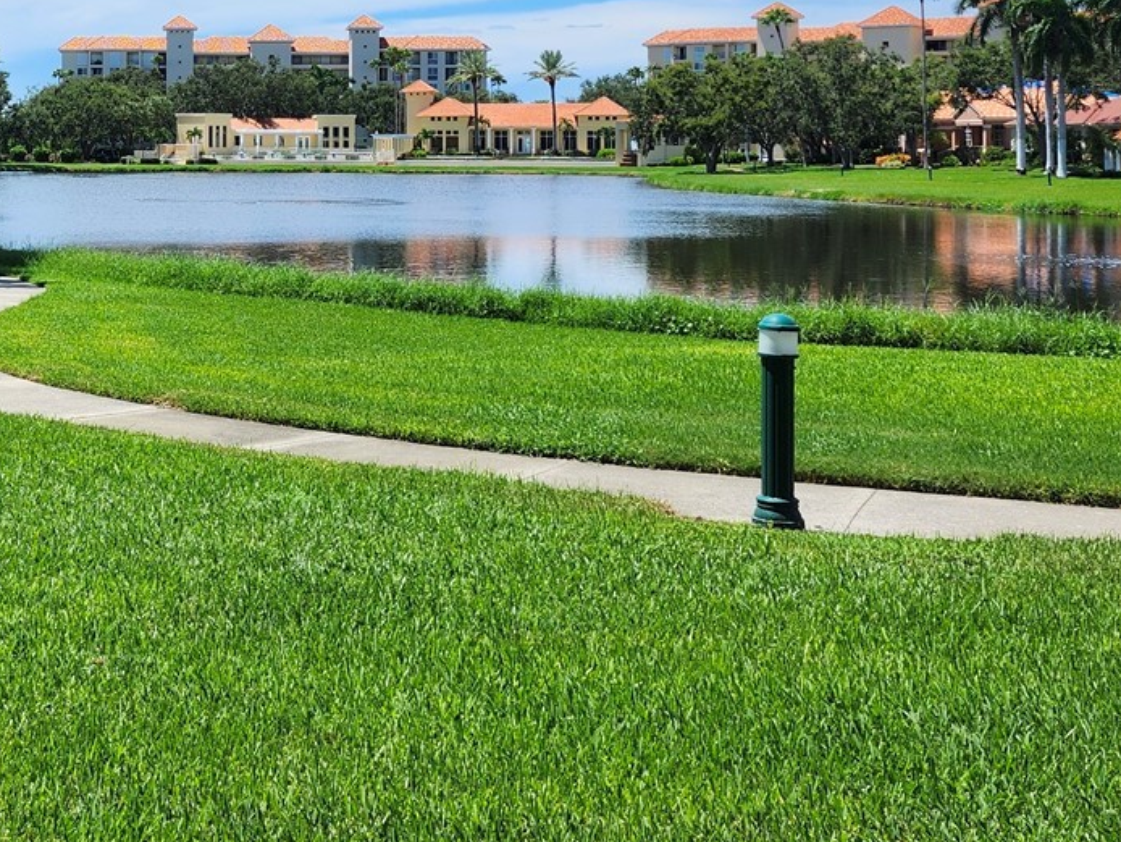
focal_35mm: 53
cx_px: 86
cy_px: 137
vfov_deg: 26.9
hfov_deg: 33.9
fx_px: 1717
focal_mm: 5.54
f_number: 1.8
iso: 25
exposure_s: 1/2752
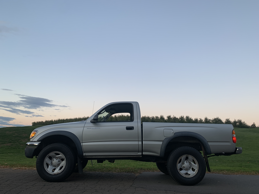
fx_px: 195
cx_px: 130
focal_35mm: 26
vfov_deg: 53.1
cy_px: 97
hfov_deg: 67.3
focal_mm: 4.25
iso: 40
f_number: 1.8
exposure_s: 1/121
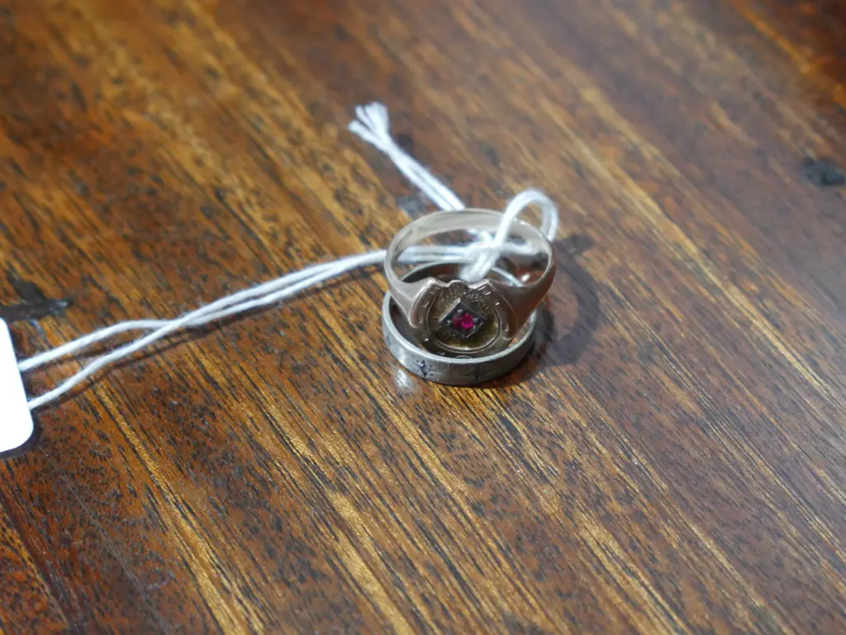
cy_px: 318
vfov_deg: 19.4
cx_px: 423
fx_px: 1858
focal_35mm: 76
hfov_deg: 25.6
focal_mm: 38
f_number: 6.3
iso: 3200
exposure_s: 1/60
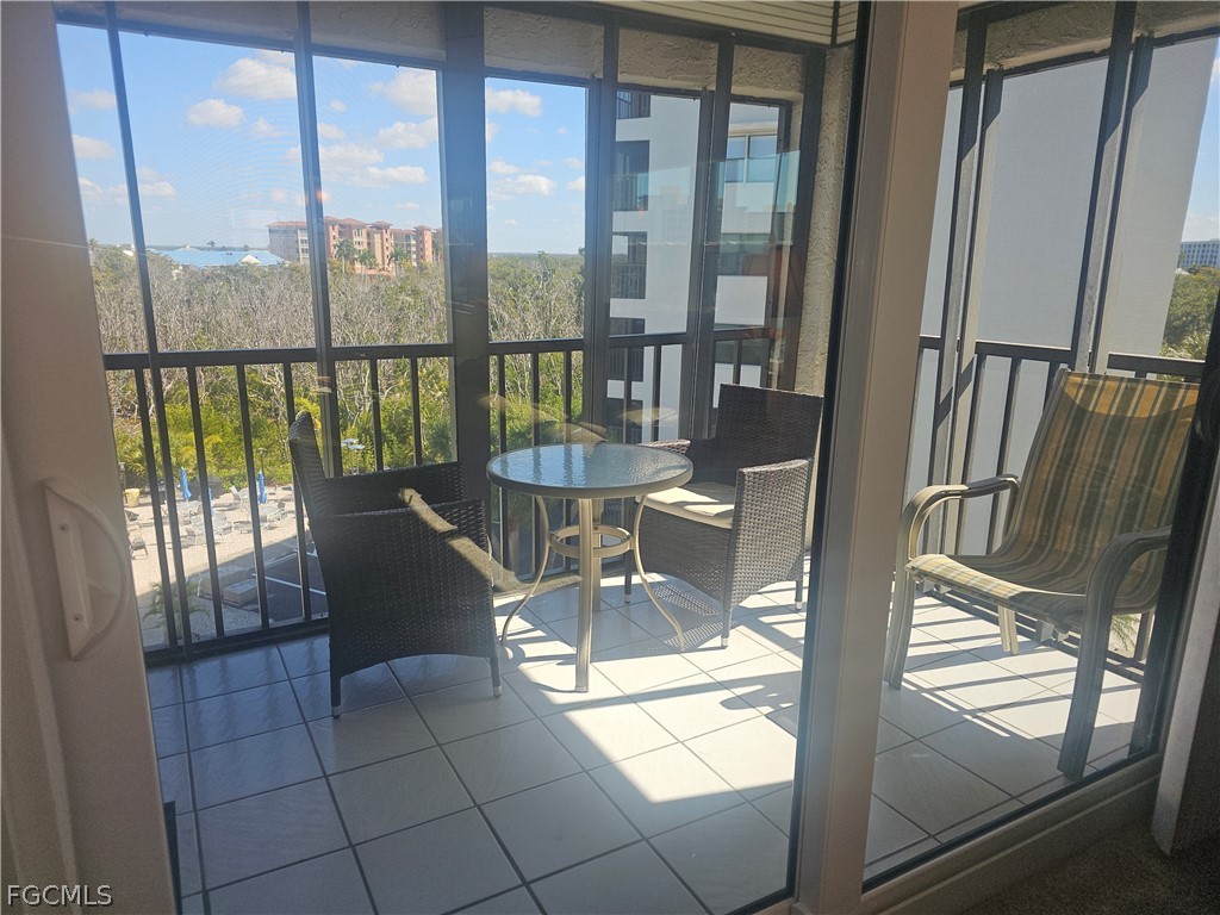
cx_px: 610
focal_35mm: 23
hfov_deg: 73.9
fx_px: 811
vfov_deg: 58.9
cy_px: 458
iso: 16
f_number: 1.7
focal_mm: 6.3
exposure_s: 1/120
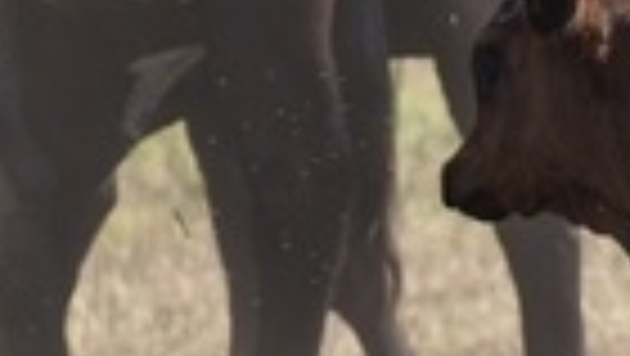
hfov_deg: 1.1
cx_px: 184
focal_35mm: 2021
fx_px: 33787
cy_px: 27
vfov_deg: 0.6
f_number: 9
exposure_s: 1/200
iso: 100
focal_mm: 300
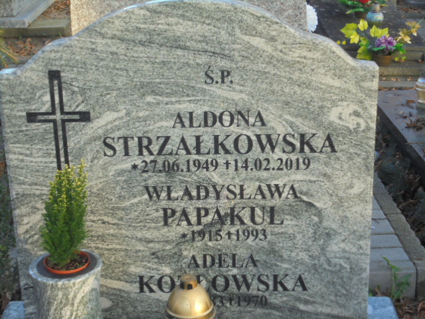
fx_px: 786
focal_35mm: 64
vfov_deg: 22.9
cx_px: 212
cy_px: 160
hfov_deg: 30.3
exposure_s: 1/30
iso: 100
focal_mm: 11.5
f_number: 5.6
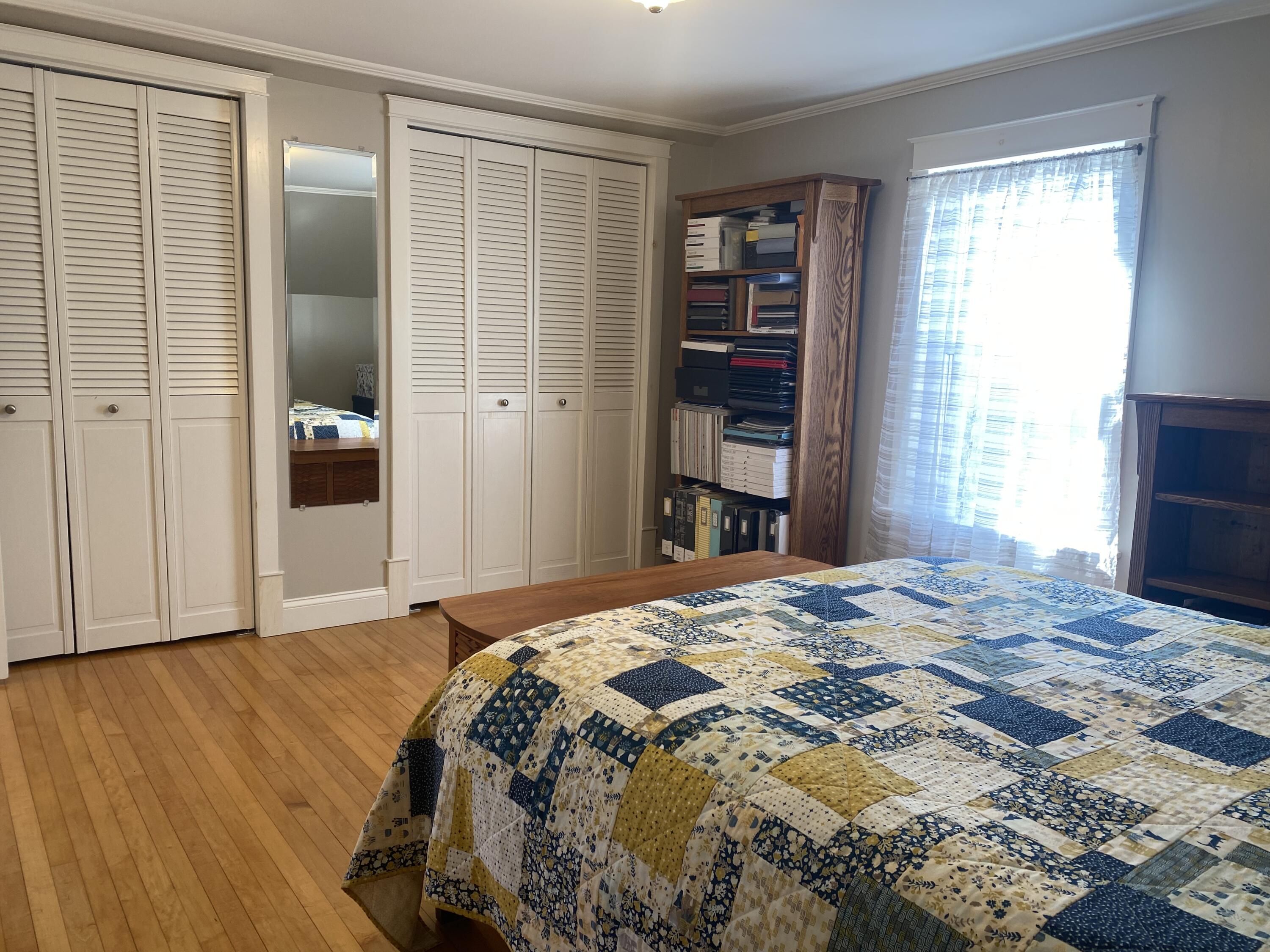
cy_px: 476
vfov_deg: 53.1
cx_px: 635
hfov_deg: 67.3
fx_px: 954
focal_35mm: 26
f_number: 1.8
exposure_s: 1/120
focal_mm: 4.25
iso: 64
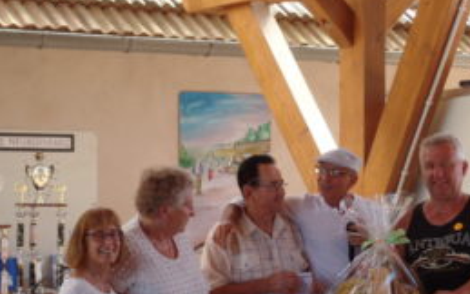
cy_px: 216
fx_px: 1512
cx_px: 261
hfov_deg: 17.7
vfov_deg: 11.1
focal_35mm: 118
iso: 80
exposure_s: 1/90
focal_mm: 13.9
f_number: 3.8
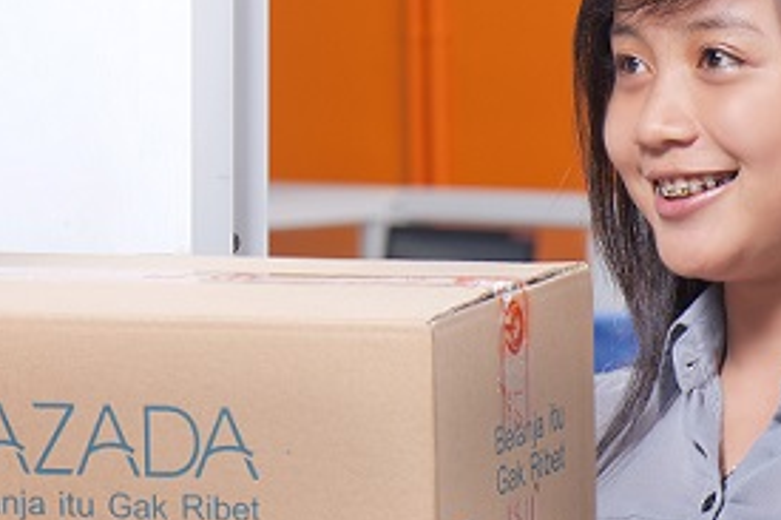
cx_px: 54
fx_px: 7046
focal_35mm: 325
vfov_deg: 4.2
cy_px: 109
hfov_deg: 6.3
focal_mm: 105
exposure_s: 1/100
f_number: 8
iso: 250
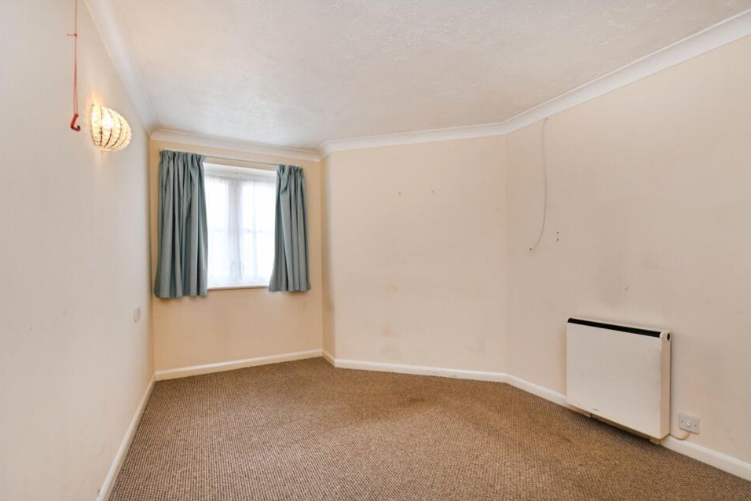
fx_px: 313
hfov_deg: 100.4
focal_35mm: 15
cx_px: 386
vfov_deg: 77.3
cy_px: 264
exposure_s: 1/60
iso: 640
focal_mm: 14
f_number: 6.3
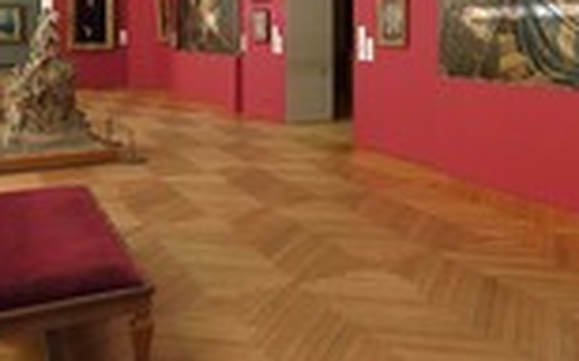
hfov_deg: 47.3
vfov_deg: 30.2
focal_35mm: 39
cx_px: 474
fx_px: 615
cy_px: -8
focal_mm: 14
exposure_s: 1/50
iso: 400
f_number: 9
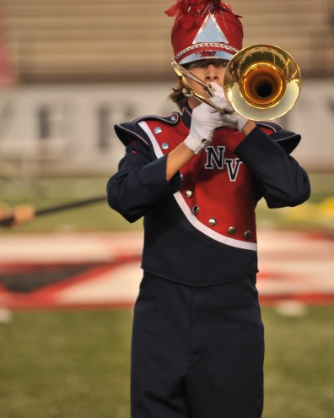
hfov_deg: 4.5
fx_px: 4214
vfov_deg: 5.7
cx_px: 167
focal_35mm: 341
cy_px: 186
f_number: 2.8
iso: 800
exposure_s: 1/500
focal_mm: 200
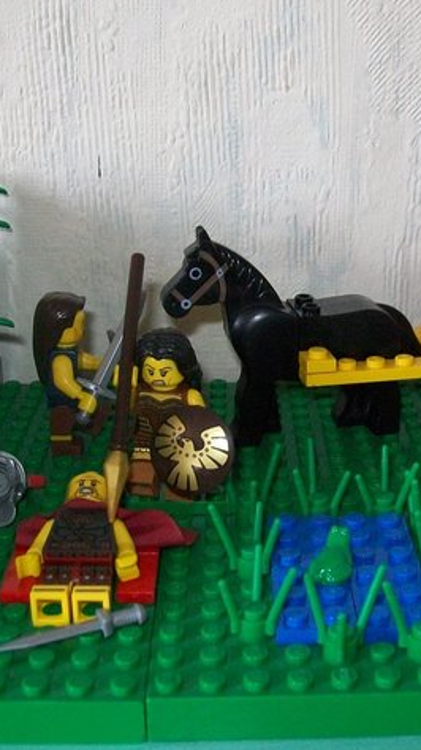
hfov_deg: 22.5
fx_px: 1054
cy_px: 375
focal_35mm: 53
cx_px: 293
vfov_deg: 39.2
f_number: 2.7
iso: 160
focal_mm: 6
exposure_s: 1/60
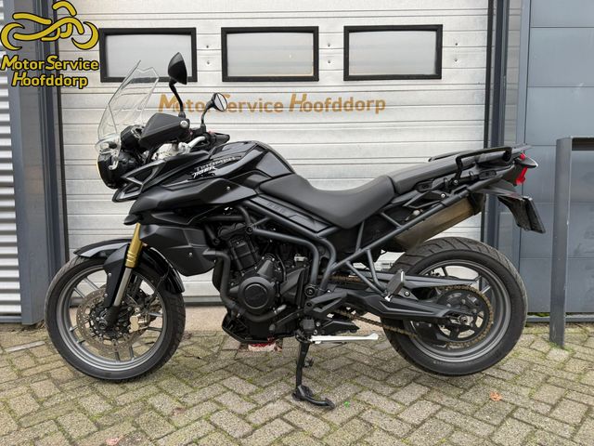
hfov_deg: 71.6
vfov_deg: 56.8
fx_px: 412
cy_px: 223
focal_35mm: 24
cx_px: 297
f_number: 1.78
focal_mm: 6.76
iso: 100
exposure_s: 1/121
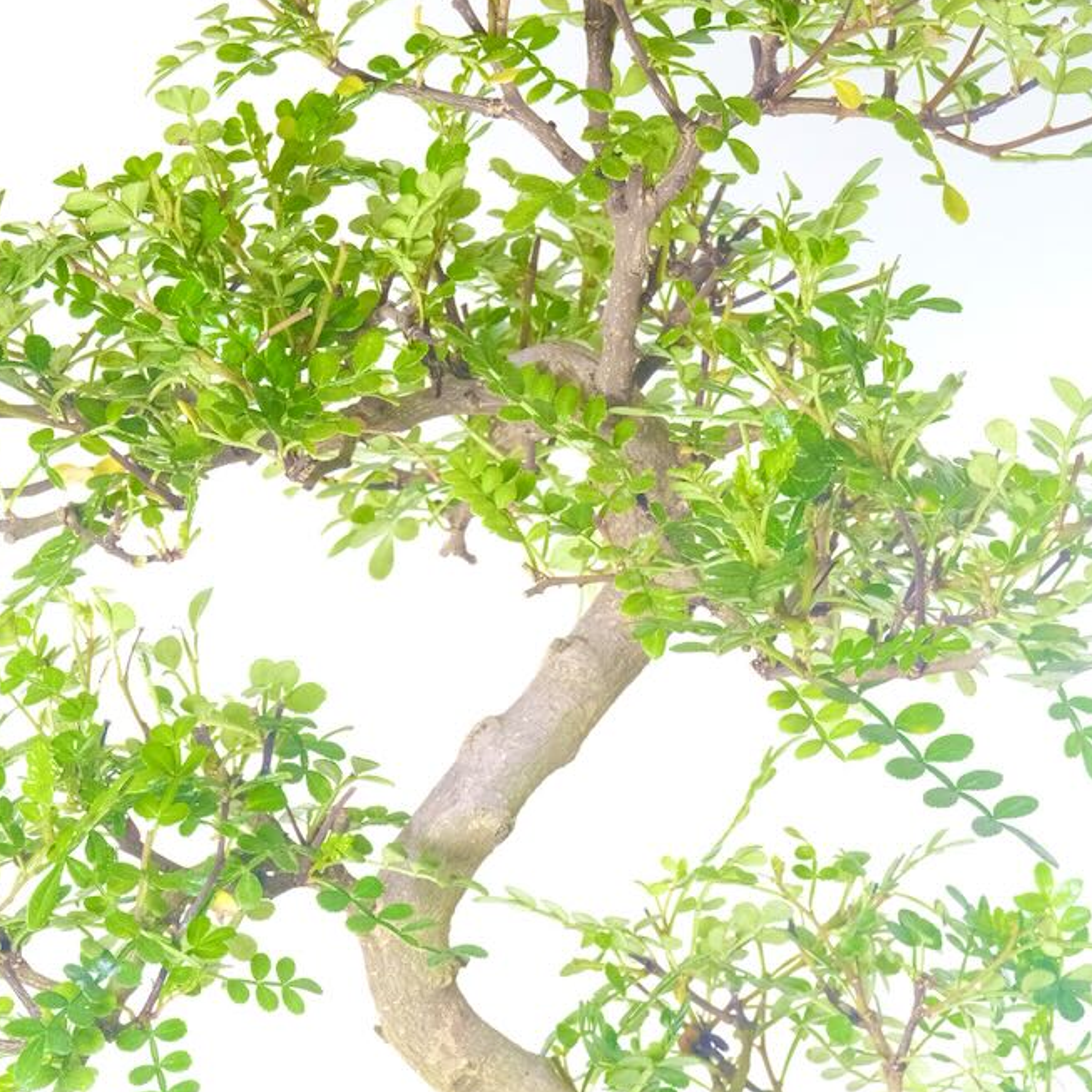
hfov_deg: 9.5
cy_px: 1057
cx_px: 446
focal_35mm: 185
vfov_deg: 9.4
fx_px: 6603
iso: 2000
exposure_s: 1/15
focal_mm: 74.1
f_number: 13
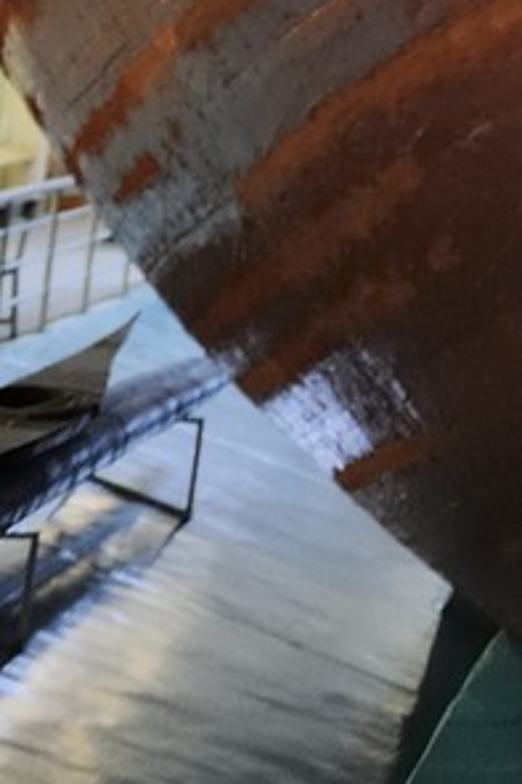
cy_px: -1192
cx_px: 1407
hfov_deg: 7.3
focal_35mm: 173
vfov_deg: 10.1
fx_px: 3767
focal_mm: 32
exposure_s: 1/60
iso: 1600
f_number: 2.8
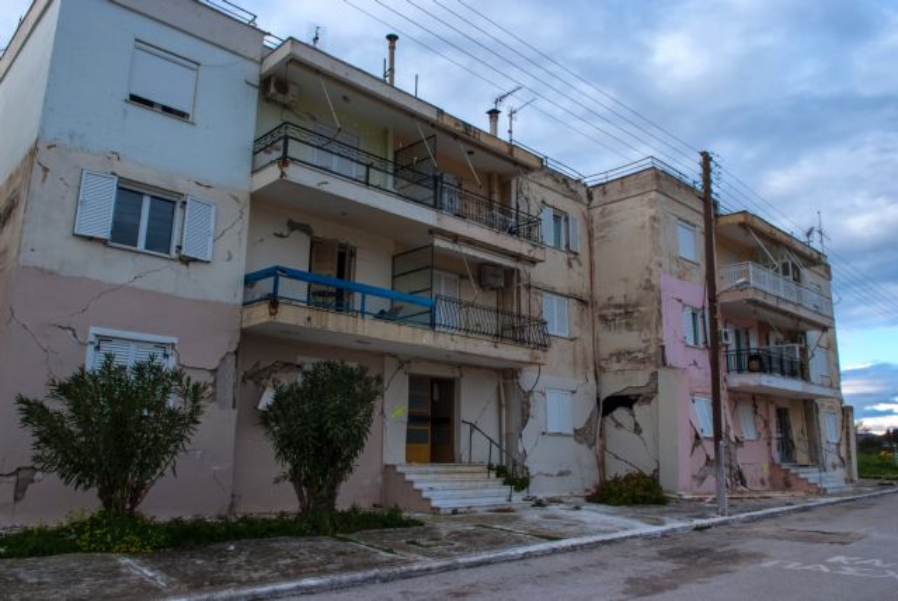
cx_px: 449
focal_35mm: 26
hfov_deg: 69.3
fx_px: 649
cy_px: 300
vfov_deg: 49.6
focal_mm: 17
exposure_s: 1/80
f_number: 8
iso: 100
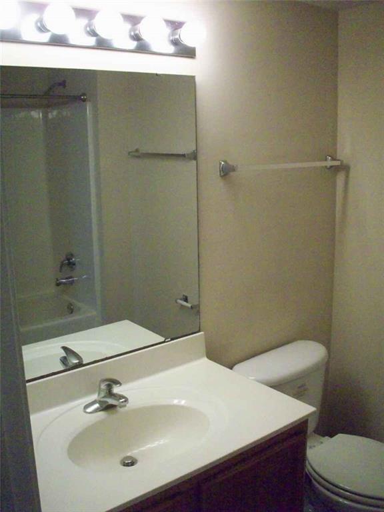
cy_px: 256
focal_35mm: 37
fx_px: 547
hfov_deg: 38.7
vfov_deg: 50.1
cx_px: 192
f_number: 2.8
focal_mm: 6.2
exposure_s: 1/128
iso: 662
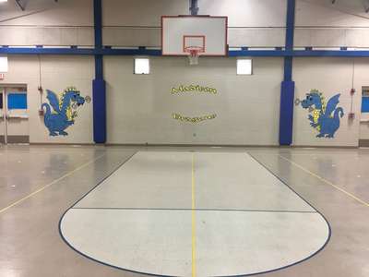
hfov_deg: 61.7
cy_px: 138
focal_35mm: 29
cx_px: 184
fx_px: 309
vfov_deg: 48.2
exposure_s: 1/15
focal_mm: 4.15
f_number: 2.2
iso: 25
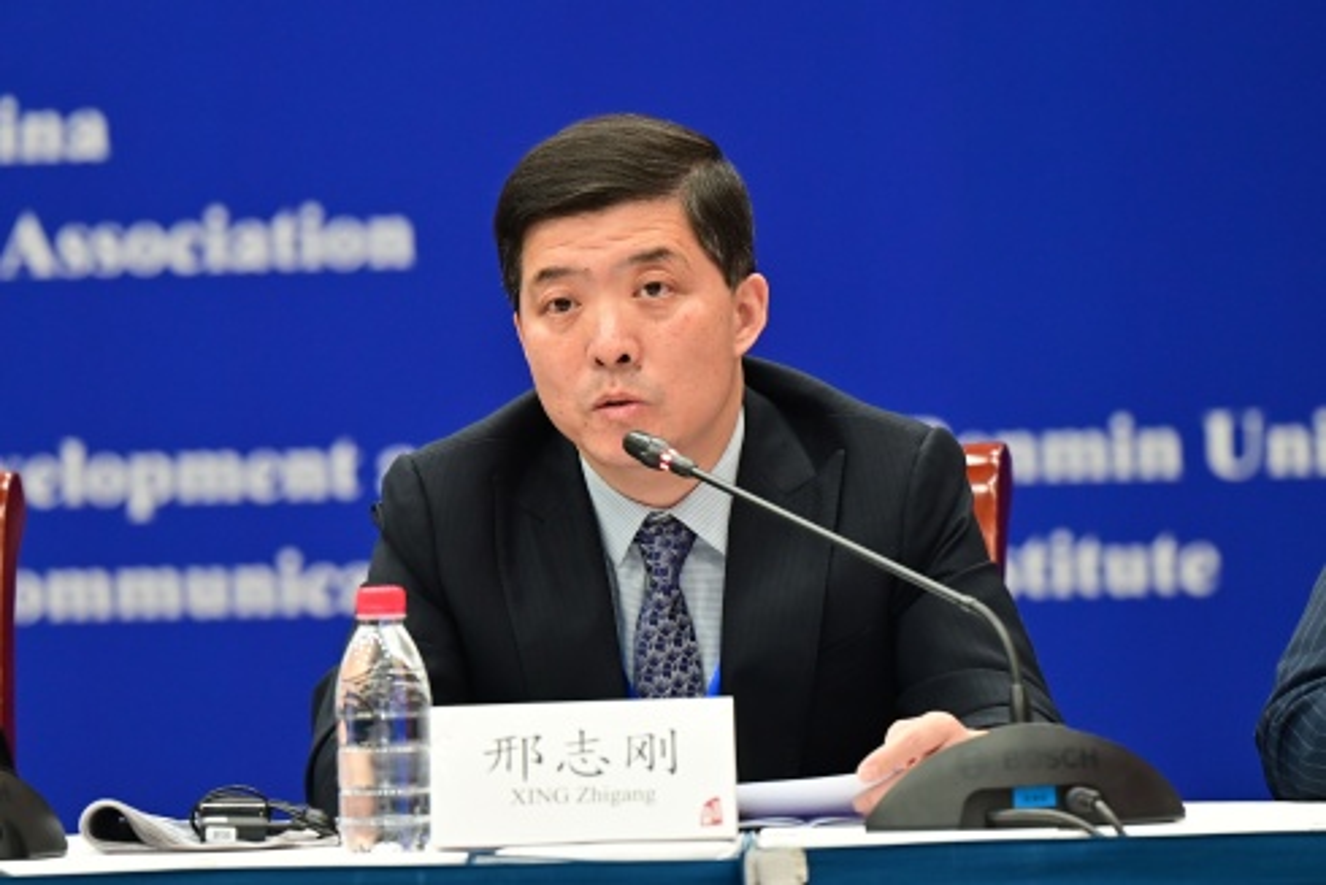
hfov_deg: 7.6
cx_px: 663
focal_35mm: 270
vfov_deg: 5.1
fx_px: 9947
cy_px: 442
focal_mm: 180
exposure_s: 1/160
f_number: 3.5
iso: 1600
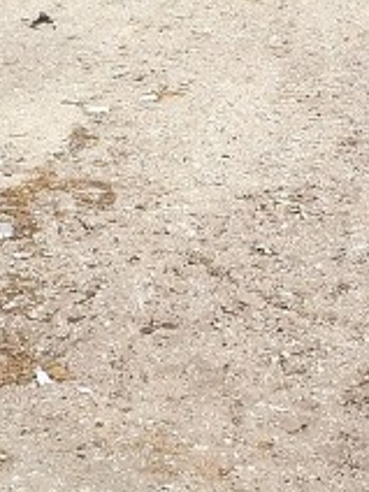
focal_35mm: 116
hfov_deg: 12.8
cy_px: 278
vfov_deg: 17.0
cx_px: 179
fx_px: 1649
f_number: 4.6
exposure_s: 1/637
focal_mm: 4.3
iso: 100
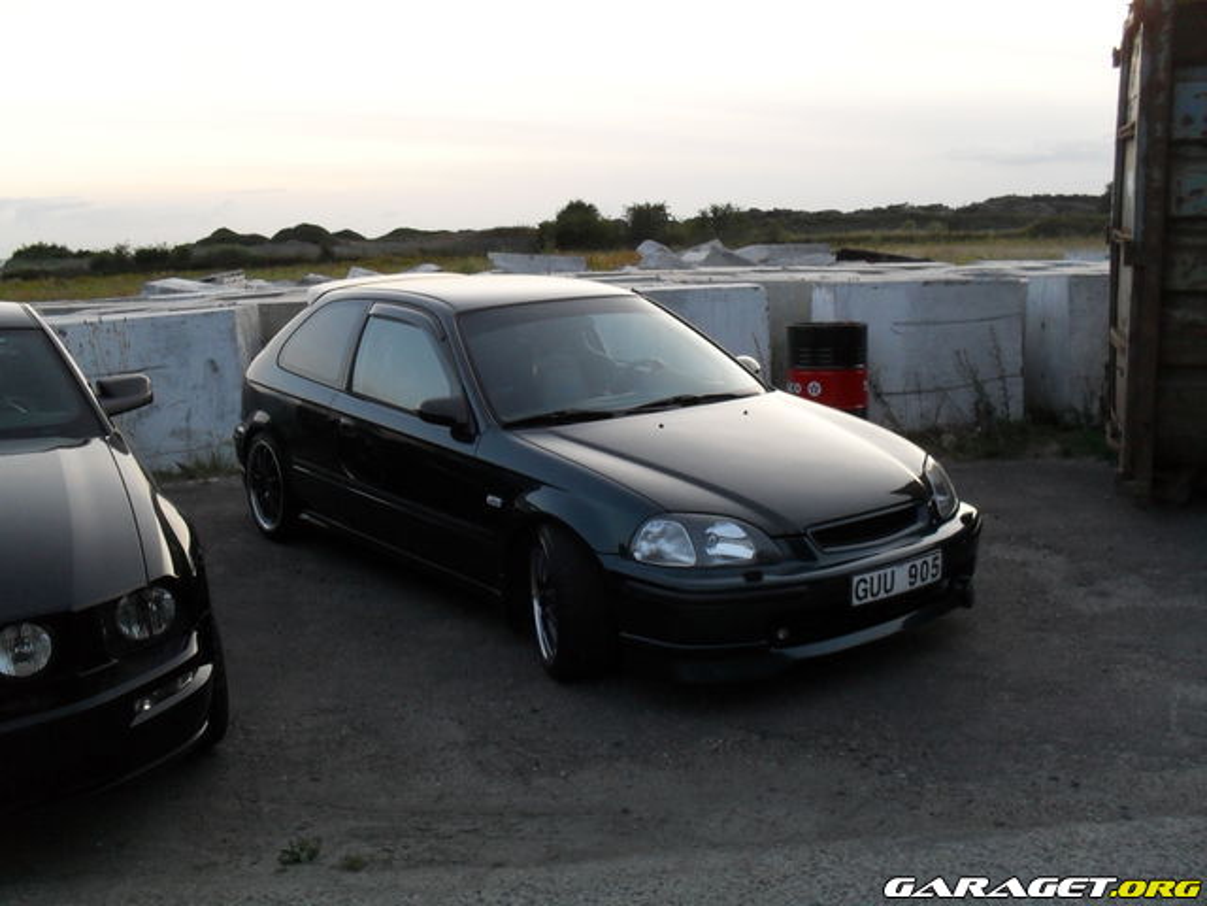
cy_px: 453
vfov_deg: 40.7
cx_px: 604
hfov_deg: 52.6
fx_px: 1220
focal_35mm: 35
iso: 200
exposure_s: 1/30
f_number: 3.2
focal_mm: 6.3
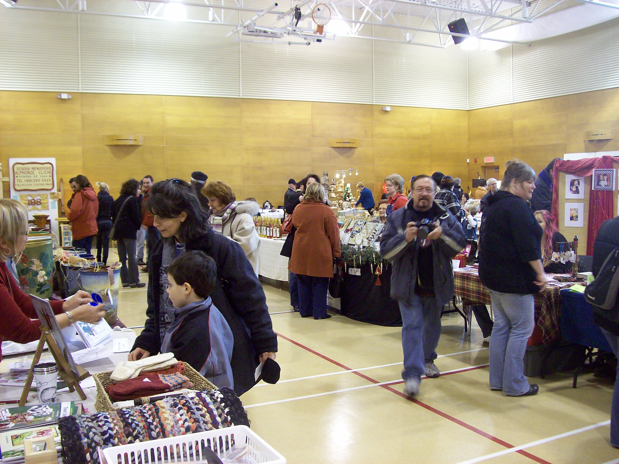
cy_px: 232
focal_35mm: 36
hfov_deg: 51.4
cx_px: 310
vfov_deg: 39.6
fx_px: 644
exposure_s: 1/14.5
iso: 160
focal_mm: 6
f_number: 2.7
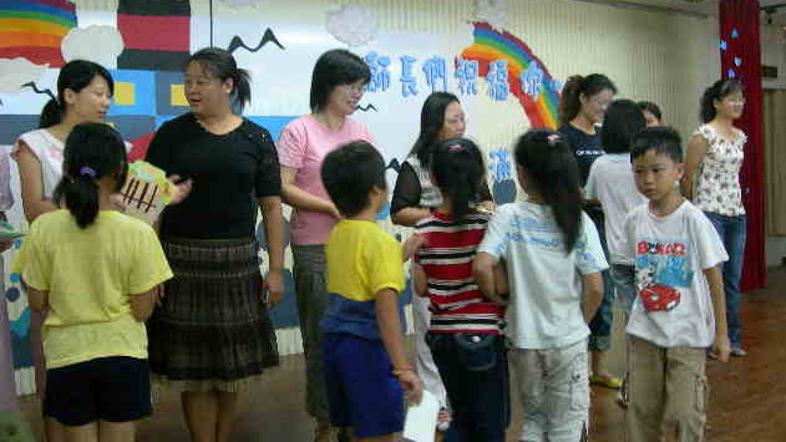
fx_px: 875
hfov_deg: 48.4
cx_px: 389
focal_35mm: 42
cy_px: 193
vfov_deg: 28.3
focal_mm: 7.8
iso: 400
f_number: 2.8
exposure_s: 1/50.7
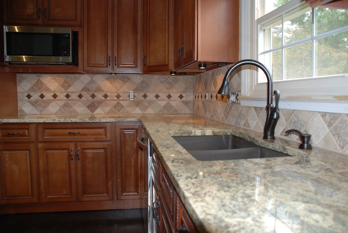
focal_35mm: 27
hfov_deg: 67.3
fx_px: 261
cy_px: 116
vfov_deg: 48.0
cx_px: 174
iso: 200
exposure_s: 1/60
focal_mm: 18
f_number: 3.5
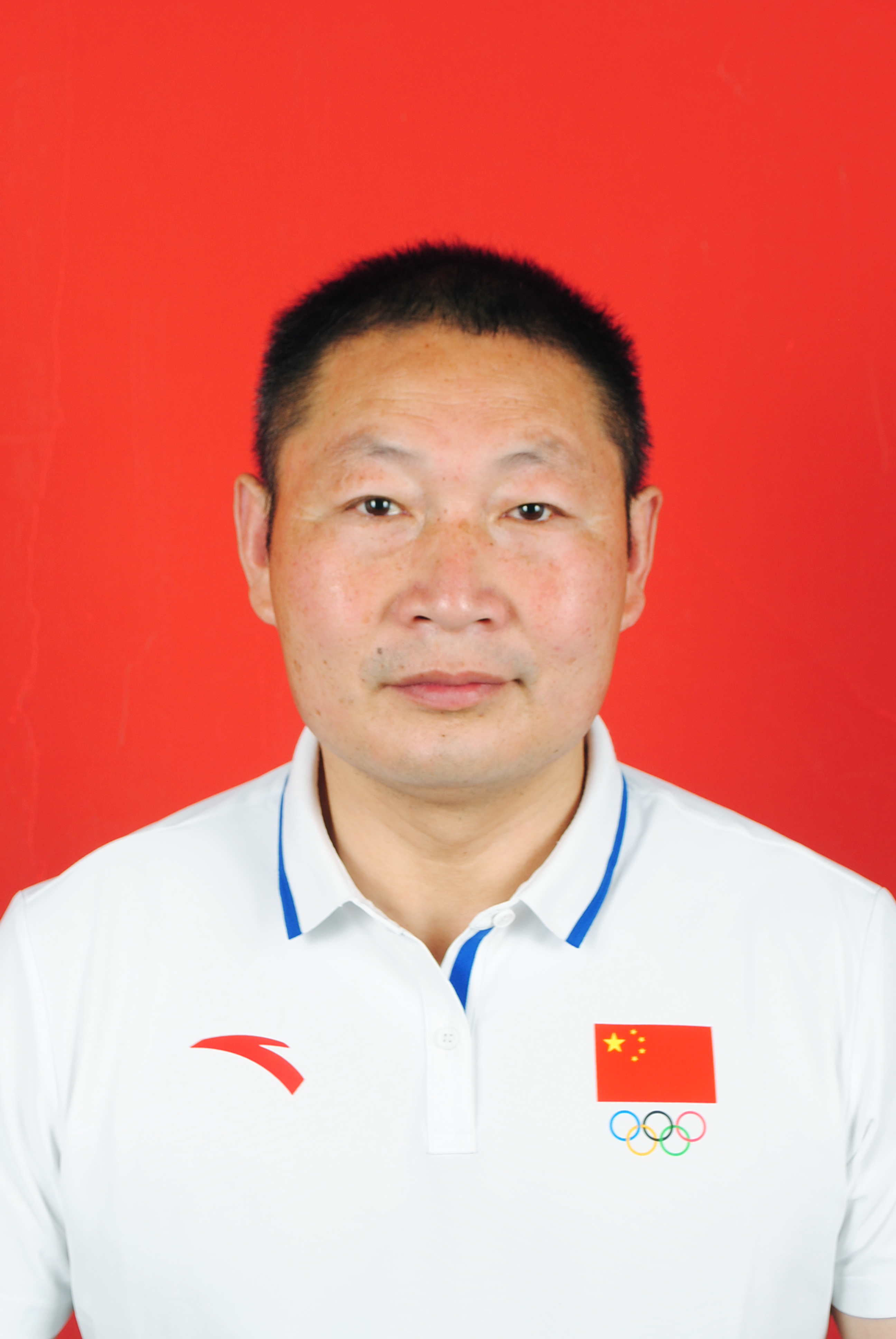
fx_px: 2345
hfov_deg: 21.6
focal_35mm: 63
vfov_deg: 31.9
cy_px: 670
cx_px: 448
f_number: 6.3
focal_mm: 42
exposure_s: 1/160
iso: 100
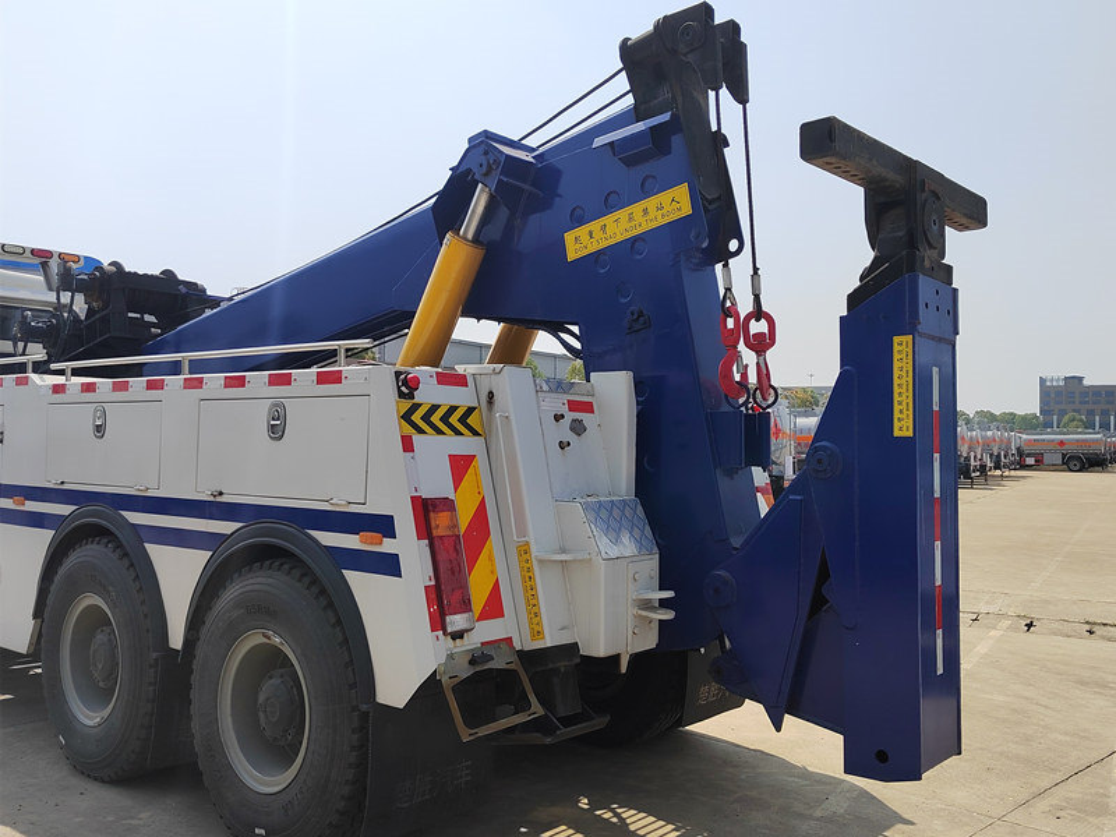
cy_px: 418
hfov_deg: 67.3
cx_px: 558
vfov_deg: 53.1
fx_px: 838
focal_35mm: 26
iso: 181
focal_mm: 5.52
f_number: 1.9
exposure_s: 1/2000
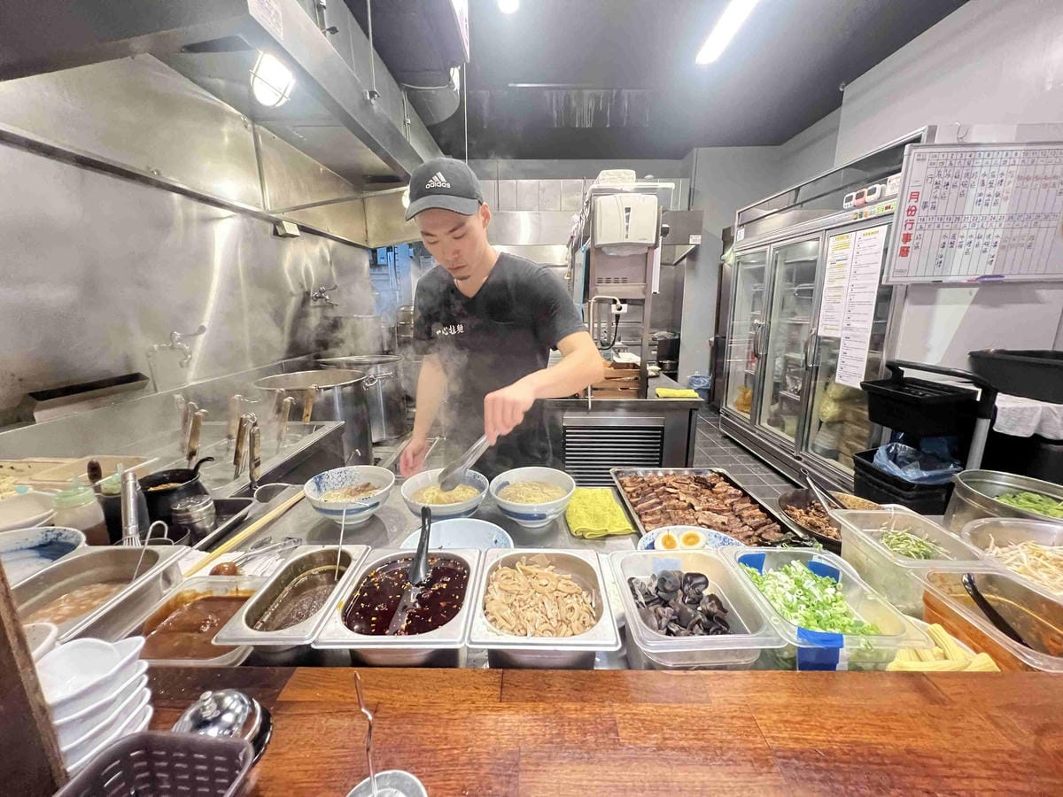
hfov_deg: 106.2
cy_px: 398
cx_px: 532
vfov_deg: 89.9
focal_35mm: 13
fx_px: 399
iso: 800
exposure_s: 1/60
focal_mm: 1.57
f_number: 1.8
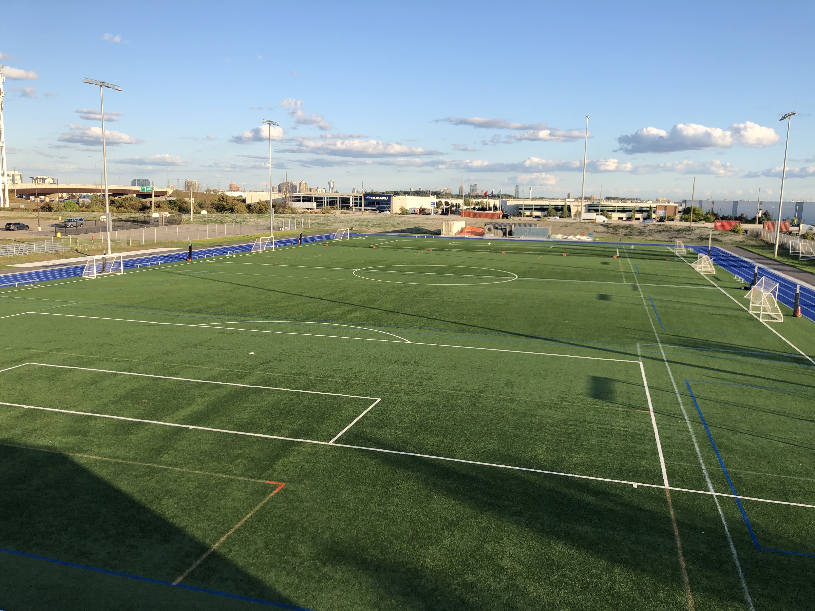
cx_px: 408
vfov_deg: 49.7
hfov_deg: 63.4
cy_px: 306
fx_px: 659
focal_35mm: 28
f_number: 1.8
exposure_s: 1/934
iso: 20
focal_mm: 4
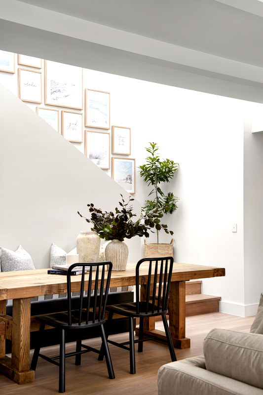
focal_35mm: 48
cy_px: 198
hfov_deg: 28.1
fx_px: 526
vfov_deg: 41.1
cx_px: 132
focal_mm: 48
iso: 200
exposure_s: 1/5
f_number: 7.1
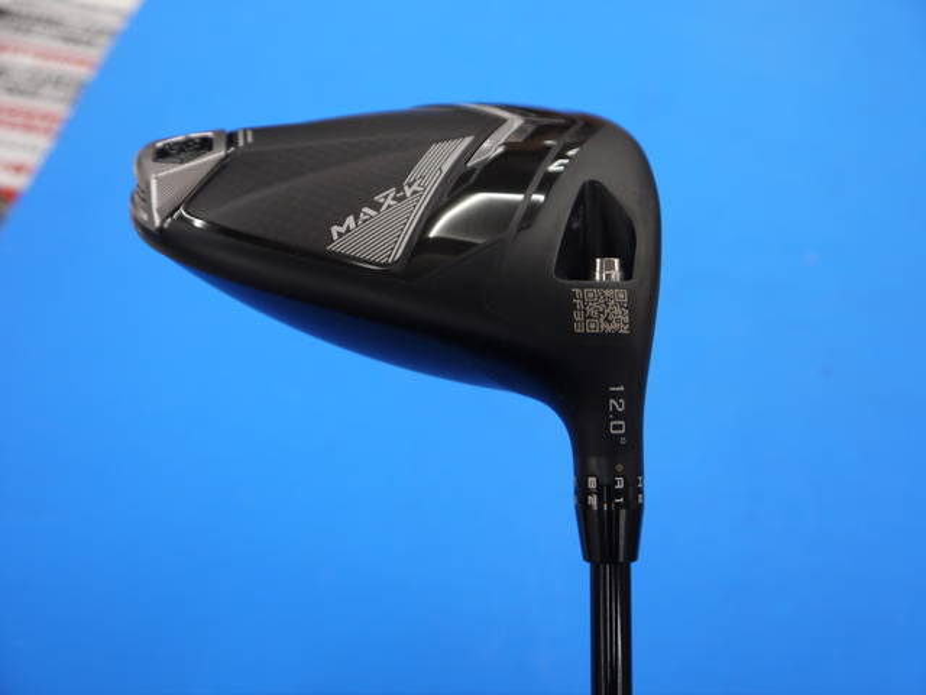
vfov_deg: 29.1
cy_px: 348
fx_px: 1338
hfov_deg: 38.2
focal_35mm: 50
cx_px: 463
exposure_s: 1/125
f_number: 4.6
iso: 320
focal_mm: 25
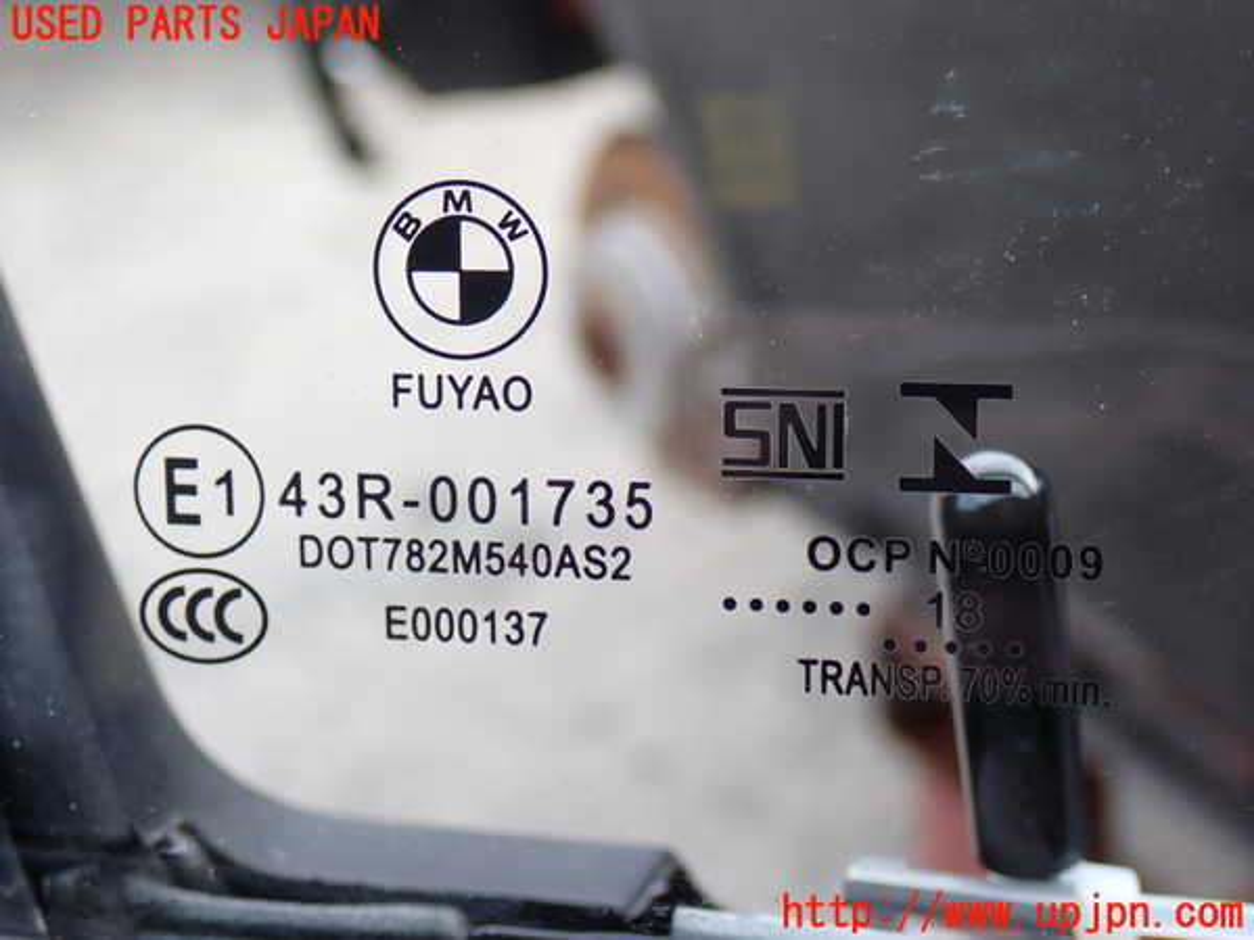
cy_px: 470
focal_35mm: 67
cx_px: 627
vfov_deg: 21.9
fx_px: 2427
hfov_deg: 29.0
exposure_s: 1/125
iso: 160
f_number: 3.8
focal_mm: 11.88
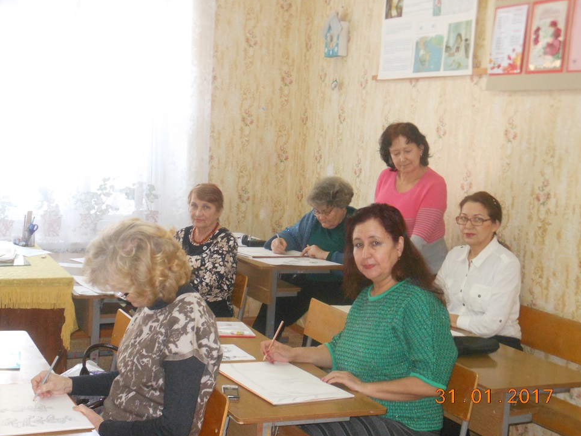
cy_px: 219
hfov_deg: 37.5
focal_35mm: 51
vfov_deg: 28.6
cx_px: 295
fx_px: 856
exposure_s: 1/60
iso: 500
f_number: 4
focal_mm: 8.9
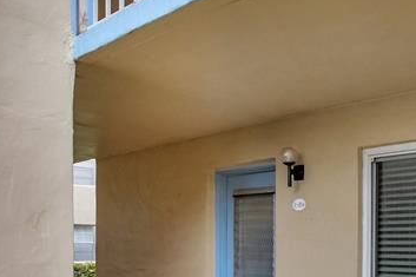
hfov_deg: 45.0
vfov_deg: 36.3
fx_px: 393
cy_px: 252
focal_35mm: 34
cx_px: 437
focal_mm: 10
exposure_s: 1/2500
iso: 1250
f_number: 8
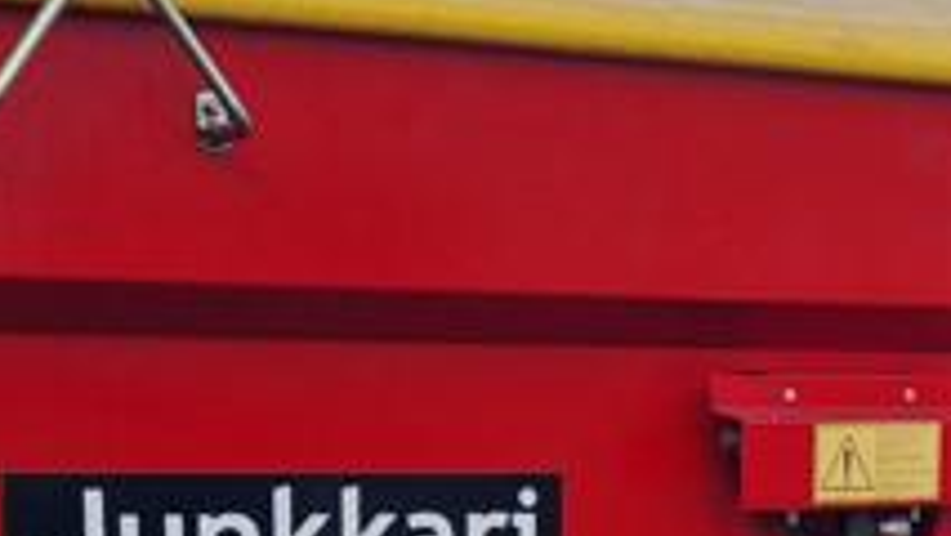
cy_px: 1063
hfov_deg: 15.5
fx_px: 3279
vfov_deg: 8.8
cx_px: 1310
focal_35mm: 130
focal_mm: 5.4
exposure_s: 1/498
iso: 50
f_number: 1.8
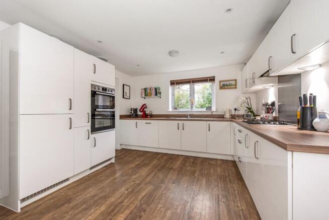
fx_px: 128
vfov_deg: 81.3
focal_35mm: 14
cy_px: 110
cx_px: 164
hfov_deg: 104.2
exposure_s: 1/8
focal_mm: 14
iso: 400
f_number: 7.1
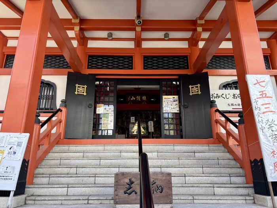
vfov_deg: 53.1
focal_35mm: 26
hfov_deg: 67.3
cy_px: 104
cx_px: 138
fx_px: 208
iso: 40
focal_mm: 5.96
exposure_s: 1/176
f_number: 1.6
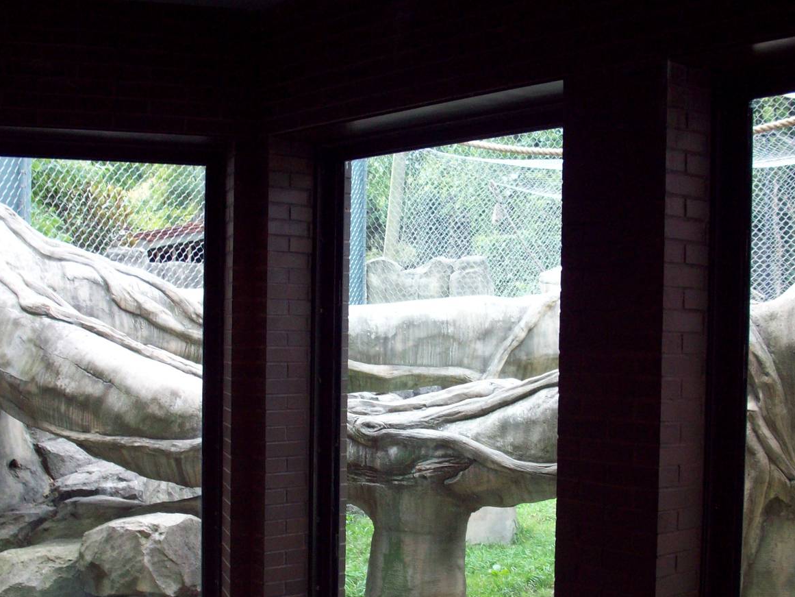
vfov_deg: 28.4
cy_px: 400
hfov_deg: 37.5
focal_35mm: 51
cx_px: 415
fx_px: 1171
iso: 84
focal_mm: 6.2
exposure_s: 1/64
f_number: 2.8
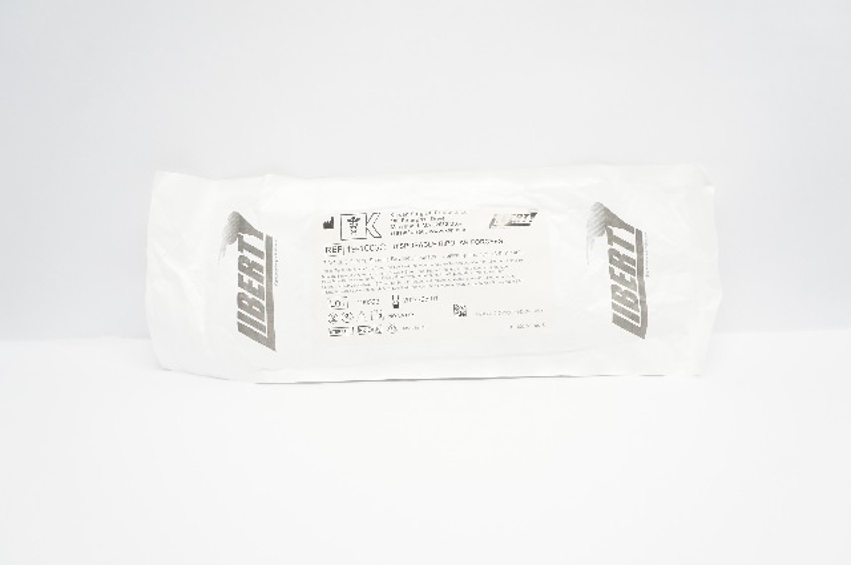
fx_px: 637
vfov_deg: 47.8
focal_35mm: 27
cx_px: 426
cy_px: 282
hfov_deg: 67.4
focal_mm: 18
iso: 800
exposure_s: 1/60
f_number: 6.3
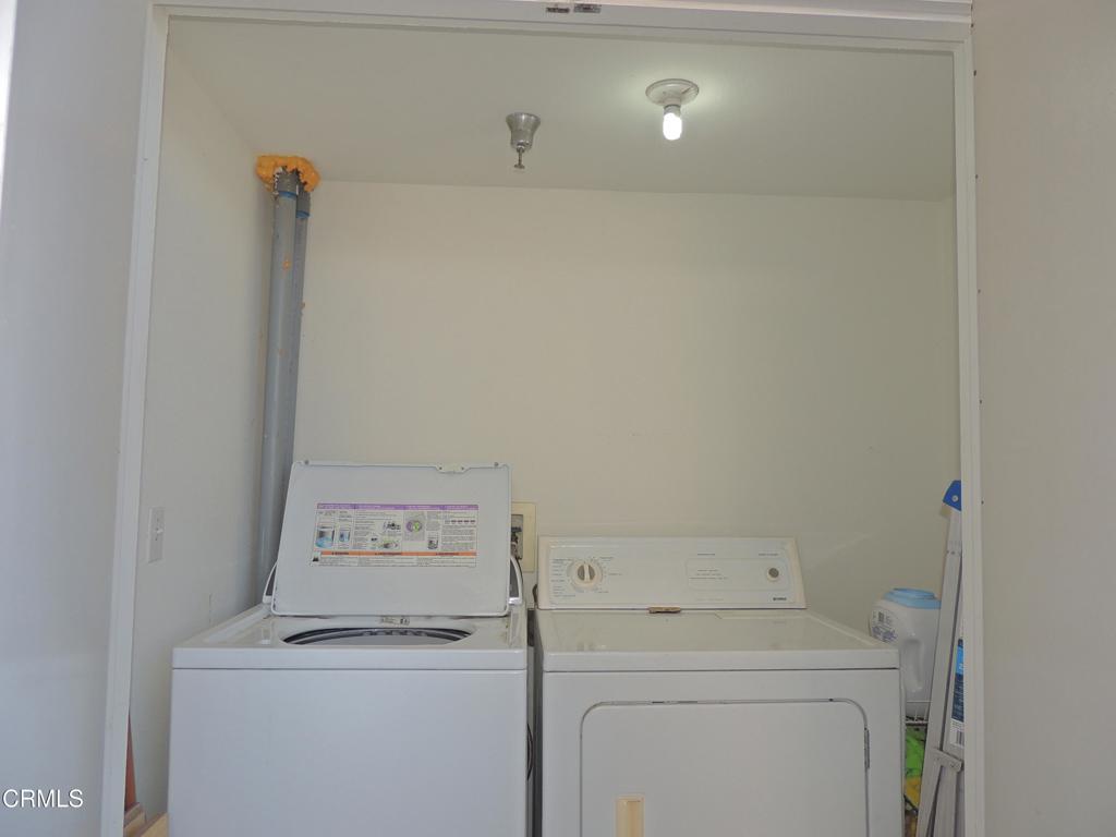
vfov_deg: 56.8
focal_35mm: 24
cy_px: 418
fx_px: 774
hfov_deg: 71.6
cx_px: 558
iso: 100
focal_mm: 4.3
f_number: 3
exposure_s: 1/125
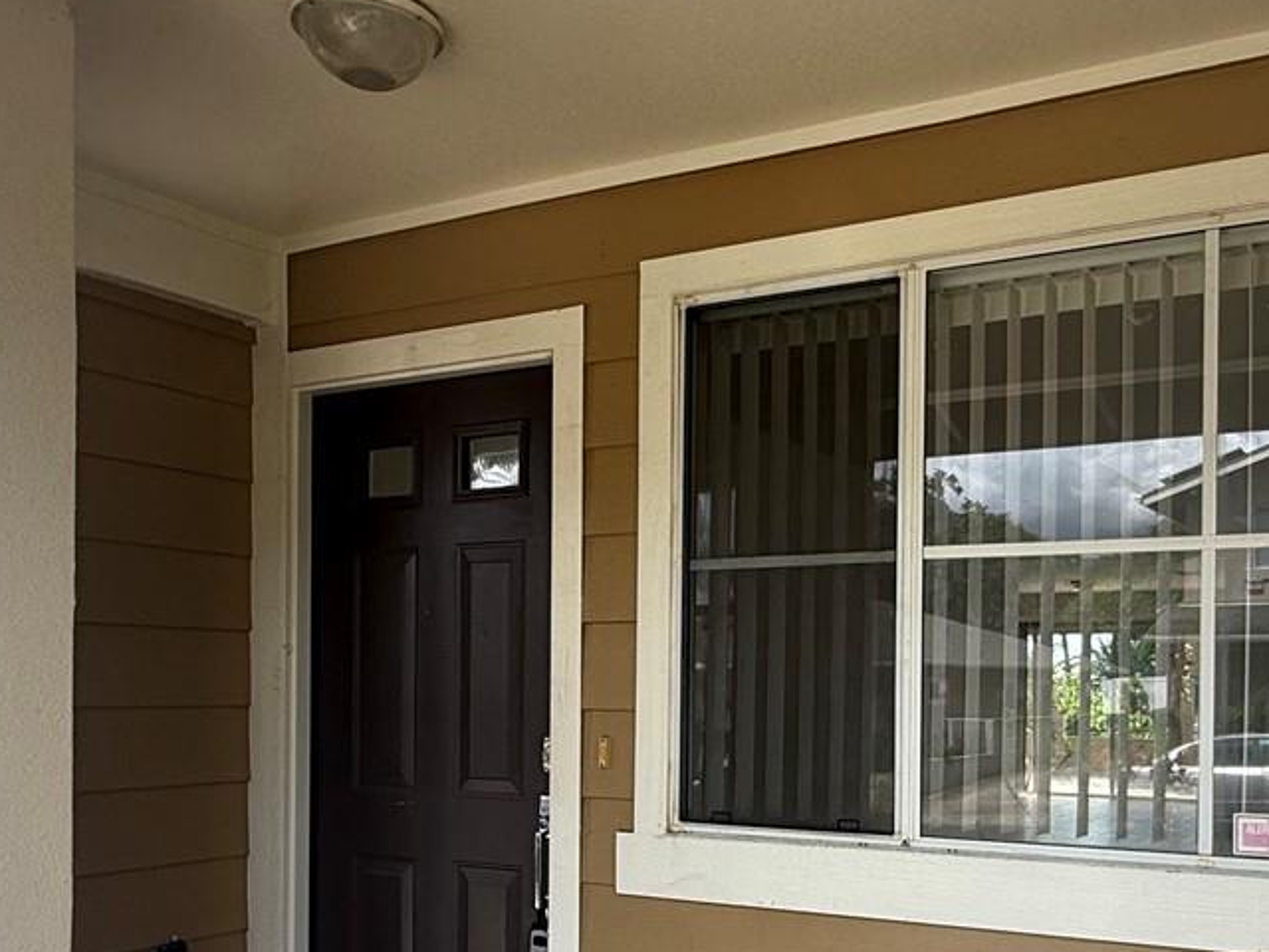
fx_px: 1283
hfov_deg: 51.1
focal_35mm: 35
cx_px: 896
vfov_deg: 39.8
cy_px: 690
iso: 50
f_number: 2.2
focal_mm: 2.22
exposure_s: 1/388
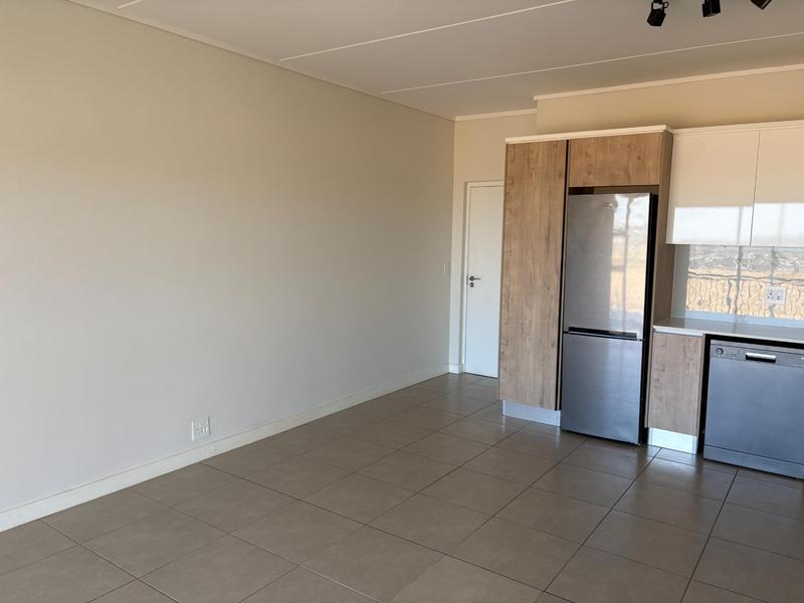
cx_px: 402
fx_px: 604
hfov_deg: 67.3
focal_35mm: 26
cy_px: 302
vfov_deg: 53.1
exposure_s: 1/121
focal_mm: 5.96
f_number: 1.6
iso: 32
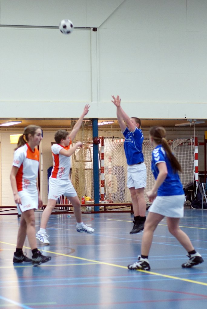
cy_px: 154
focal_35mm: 75
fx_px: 646
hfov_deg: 18.2
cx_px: 104
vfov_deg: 27.0
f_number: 2.2
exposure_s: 1/200
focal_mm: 50
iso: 1000
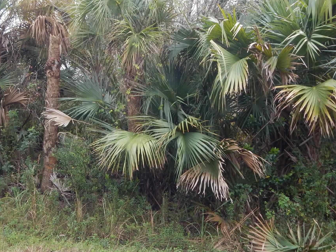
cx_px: 118
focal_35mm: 37
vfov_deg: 38.7
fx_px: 359
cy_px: 134
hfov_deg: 49.4
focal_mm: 4
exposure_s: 1/250
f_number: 3
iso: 125
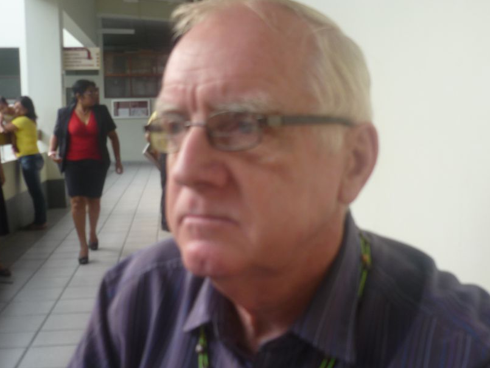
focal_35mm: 41
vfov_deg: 35.1
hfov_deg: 45.7
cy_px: 168
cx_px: 270
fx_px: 580
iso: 100
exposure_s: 1/40
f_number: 2.8
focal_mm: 5.5
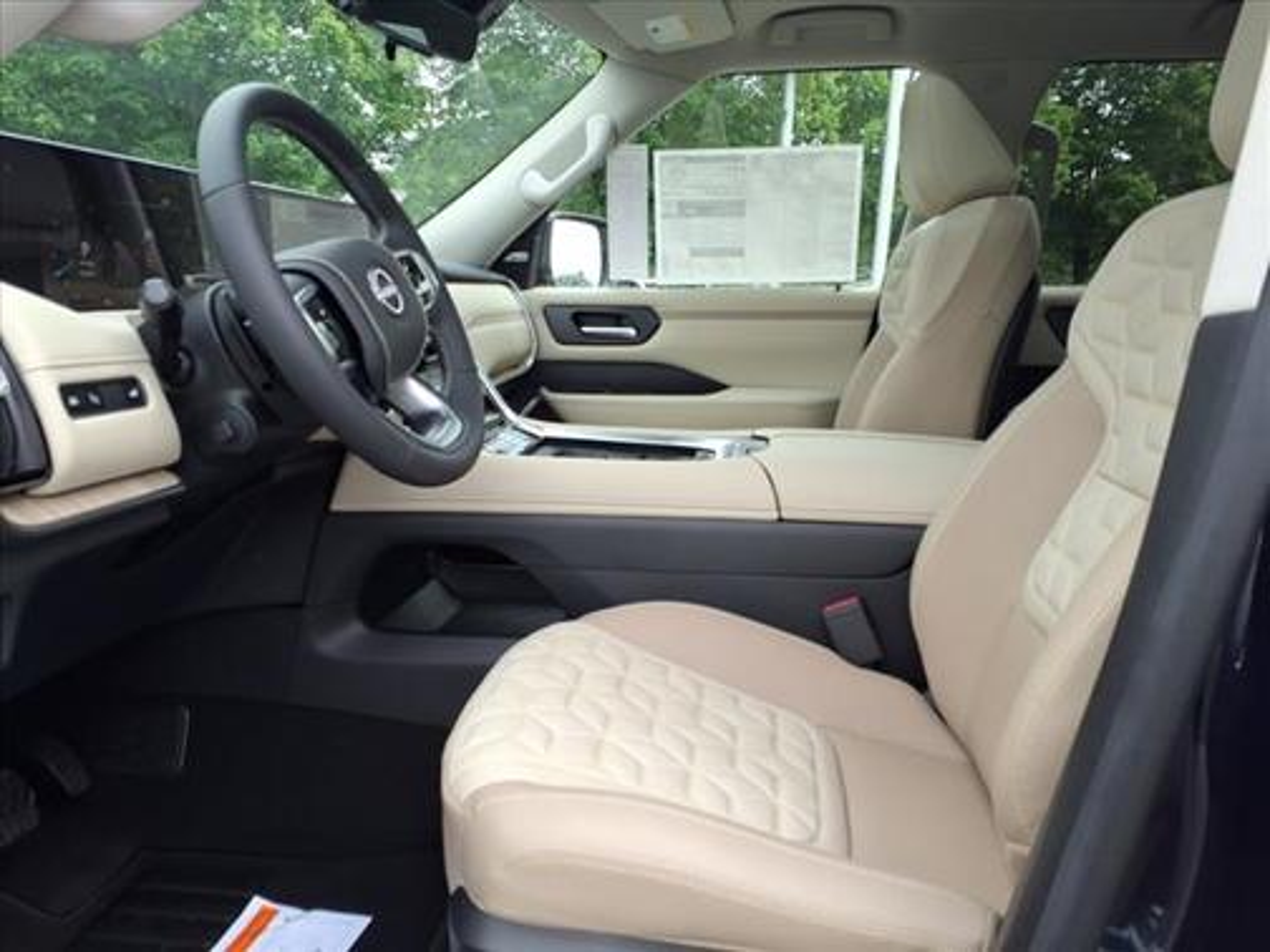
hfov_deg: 65.3
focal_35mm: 27
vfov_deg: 51.4
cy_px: 476
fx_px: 991
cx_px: 635
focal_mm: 3.58
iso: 40
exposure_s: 1/167
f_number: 1.9
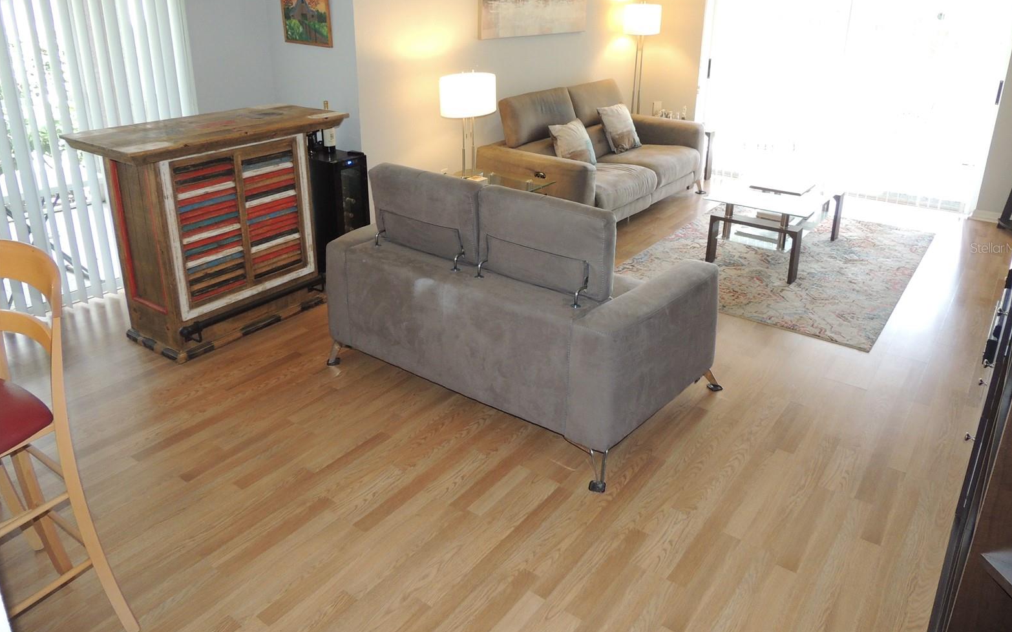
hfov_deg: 70.4
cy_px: 248
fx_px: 717
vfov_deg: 47.3
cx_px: 514
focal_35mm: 26
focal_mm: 4.3
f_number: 3
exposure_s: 1/40
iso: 280
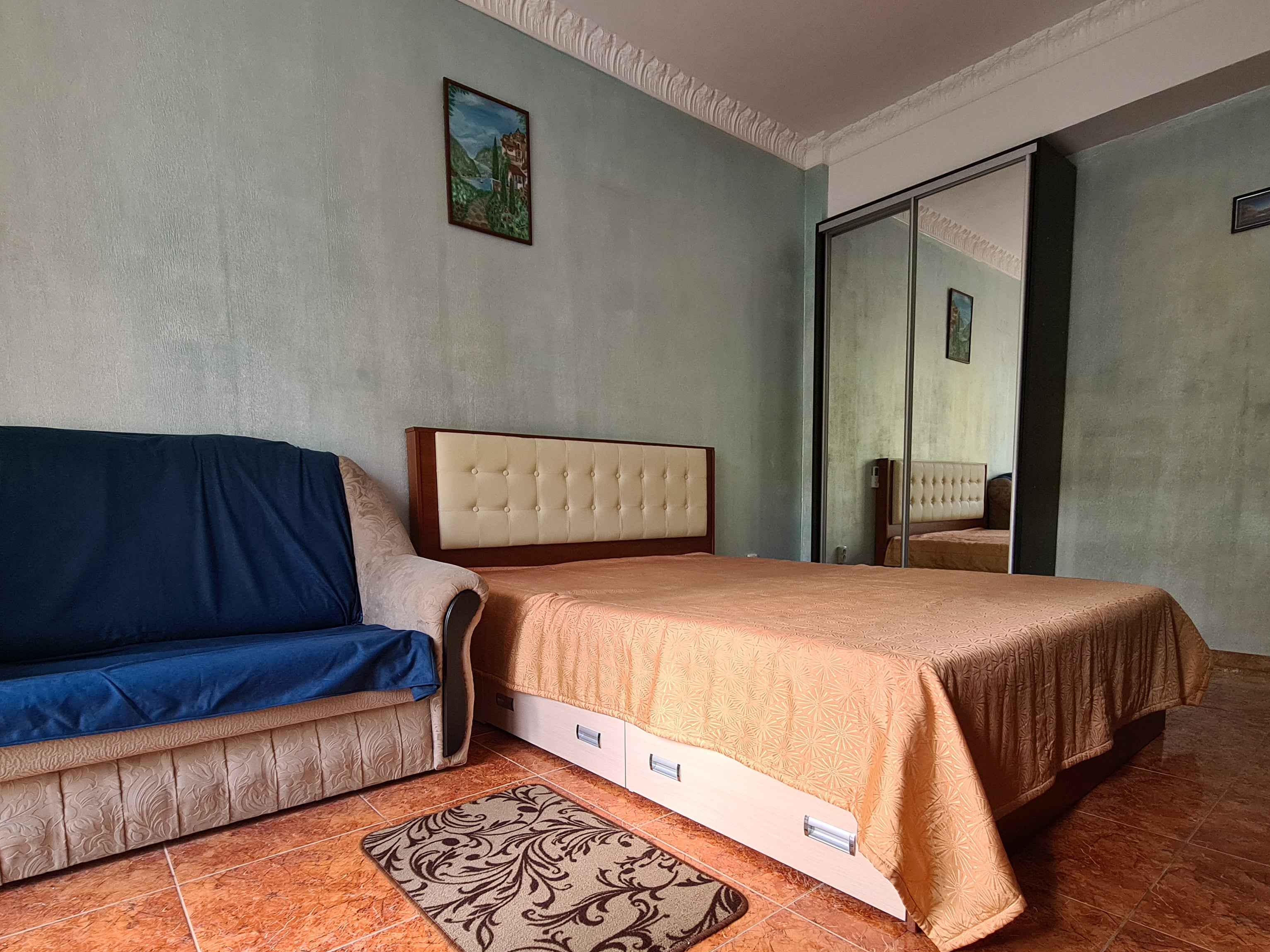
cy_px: 582
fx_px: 624
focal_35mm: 17
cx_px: 637
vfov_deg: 73.7
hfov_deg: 91.0
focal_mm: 2.22
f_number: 2.2
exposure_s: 1/50
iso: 320
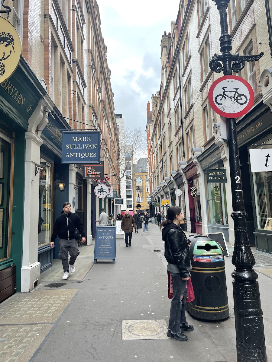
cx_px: 136
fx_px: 272
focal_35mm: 26
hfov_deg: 53.1
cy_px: 181
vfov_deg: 67.3
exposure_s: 1/241
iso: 32
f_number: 1.6
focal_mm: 4.2
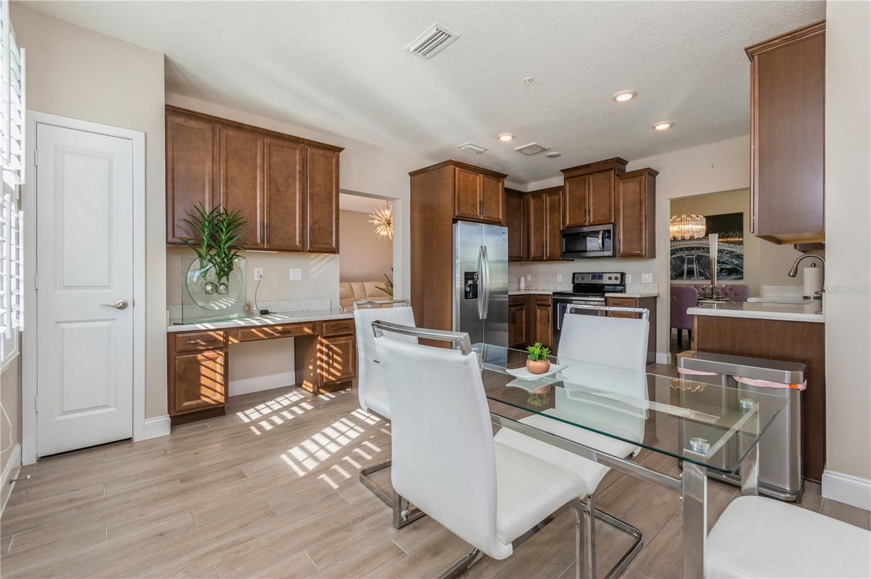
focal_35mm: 15
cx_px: 436
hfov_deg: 100.4
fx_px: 363
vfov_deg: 77.2
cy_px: 290
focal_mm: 10
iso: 400
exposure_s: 1/60
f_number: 8
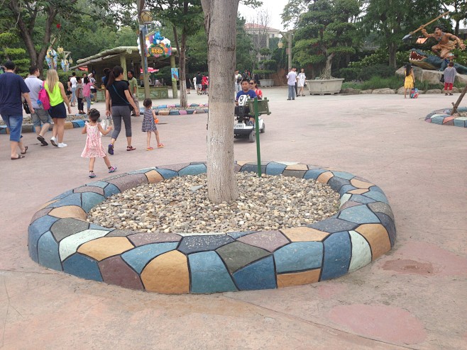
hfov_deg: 55.3
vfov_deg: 43.0
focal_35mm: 33
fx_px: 445
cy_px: 175
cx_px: 234
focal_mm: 4.12
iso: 50
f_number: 2.4
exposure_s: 1/547
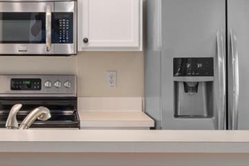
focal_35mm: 89
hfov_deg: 22.7
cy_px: 59
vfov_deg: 15.3
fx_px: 616
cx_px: 66
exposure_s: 1/1.25
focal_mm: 20
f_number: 9
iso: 320
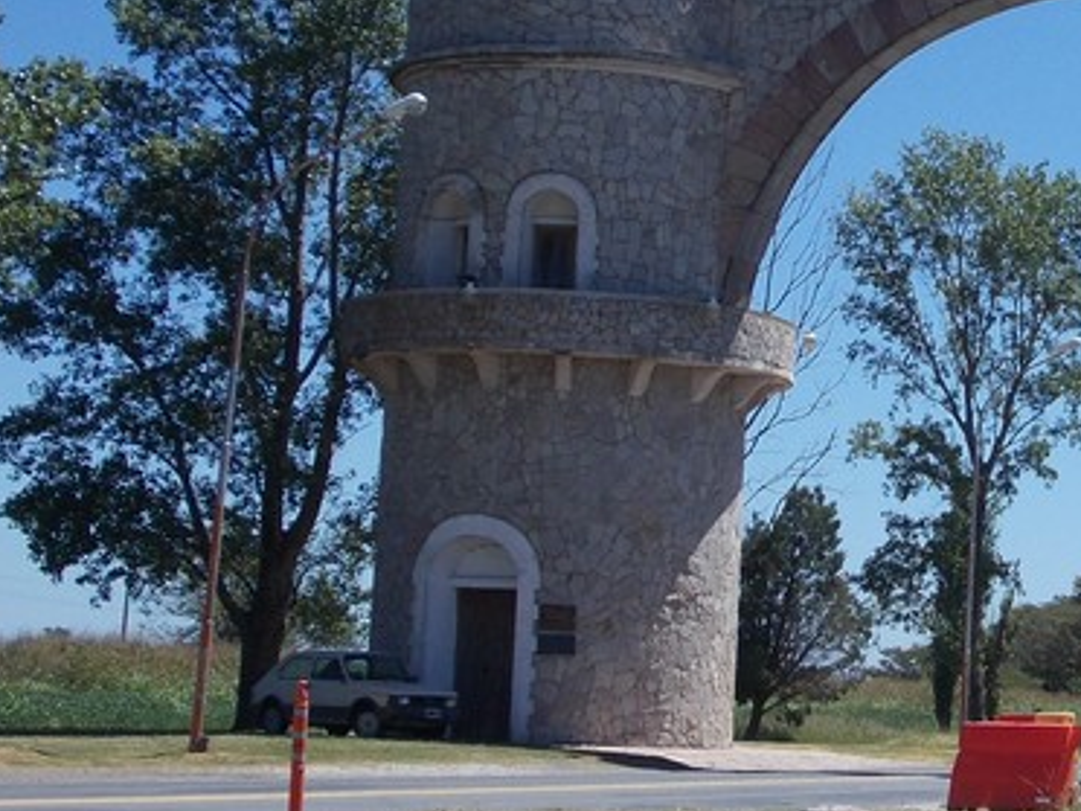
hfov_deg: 18.3
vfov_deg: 14.1
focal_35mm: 105
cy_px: 270
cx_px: 1058
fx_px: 3279
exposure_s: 1/250
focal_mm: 7.2
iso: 80
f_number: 7.2
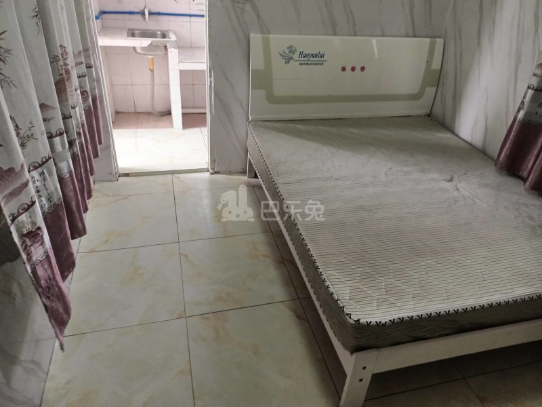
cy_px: 204
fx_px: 391
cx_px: 271
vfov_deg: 54.9
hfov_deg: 69.4
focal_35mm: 25
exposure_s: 1/33.3
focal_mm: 4.71
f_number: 1.79
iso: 1106
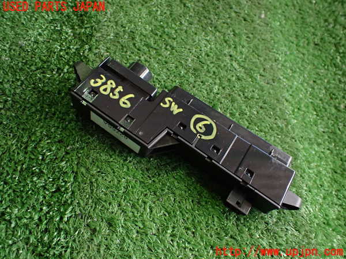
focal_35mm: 30
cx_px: 173
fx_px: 300
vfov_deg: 46.8
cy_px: 130
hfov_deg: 60.0
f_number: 2.3
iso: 800
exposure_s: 1/125
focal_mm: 5.4
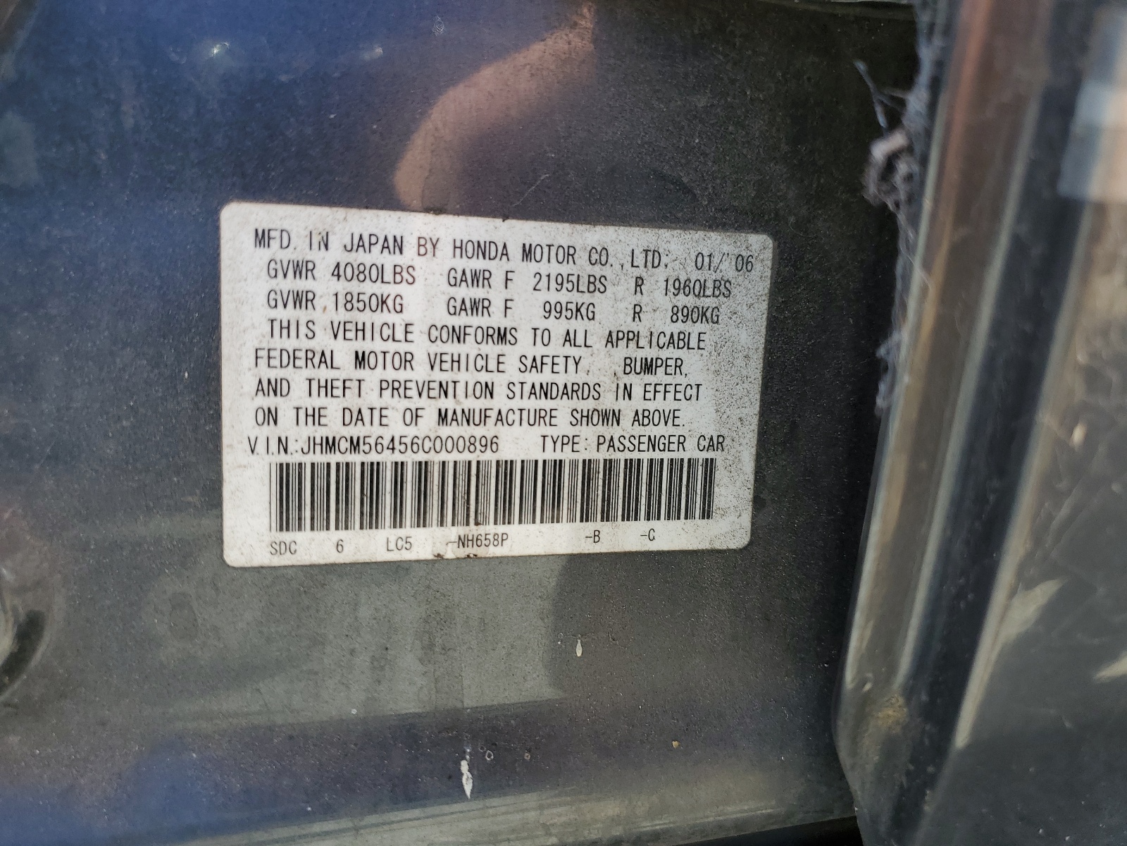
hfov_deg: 67.3
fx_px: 846
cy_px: 423
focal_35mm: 26
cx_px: 564
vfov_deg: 53.1
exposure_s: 1/370
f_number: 1.5
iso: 50
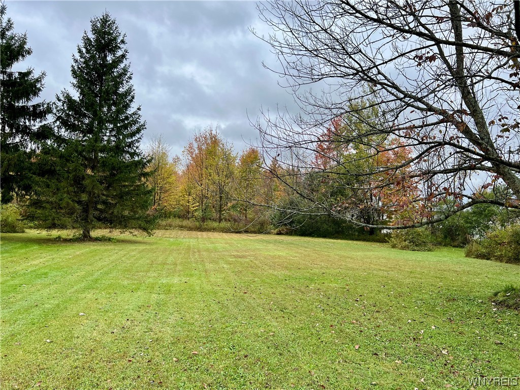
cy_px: 195
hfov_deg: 67.3
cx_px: 260
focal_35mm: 26
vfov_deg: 53.1
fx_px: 391
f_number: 1.5
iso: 50
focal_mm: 5.7
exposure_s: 1/1196
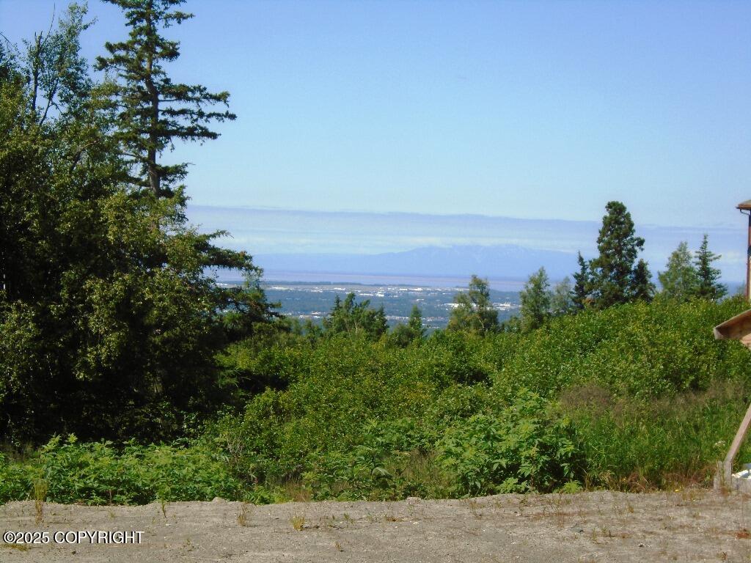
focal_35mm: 79
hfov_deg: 24.7
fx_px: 1714
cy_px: 282
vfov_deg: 18.7
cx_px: 376
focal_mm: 14
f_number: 6.1
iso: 100
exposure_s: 1/500
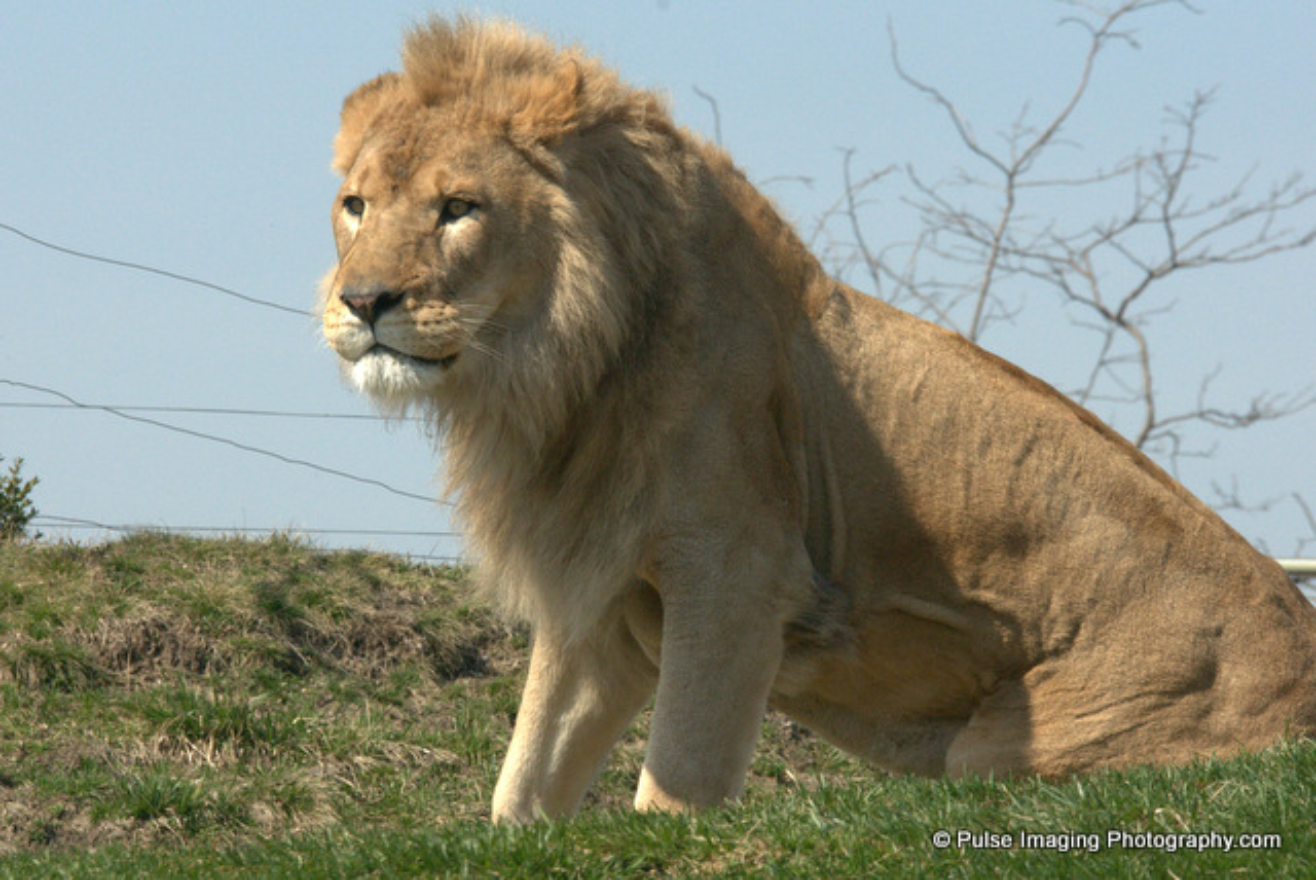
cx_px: 658
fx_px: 10976
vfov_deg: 4.6
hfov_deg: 6.9
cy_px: 440
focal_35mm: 300
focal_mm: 200
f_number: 14
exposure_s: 1/1000
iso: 800
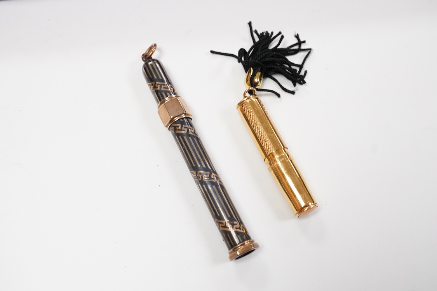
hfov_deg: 43.6
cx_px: 218
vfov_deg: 29.9
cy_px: 146
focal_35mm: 45
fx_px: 546
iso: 2500
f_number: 11
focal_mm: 30
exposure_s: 1/160
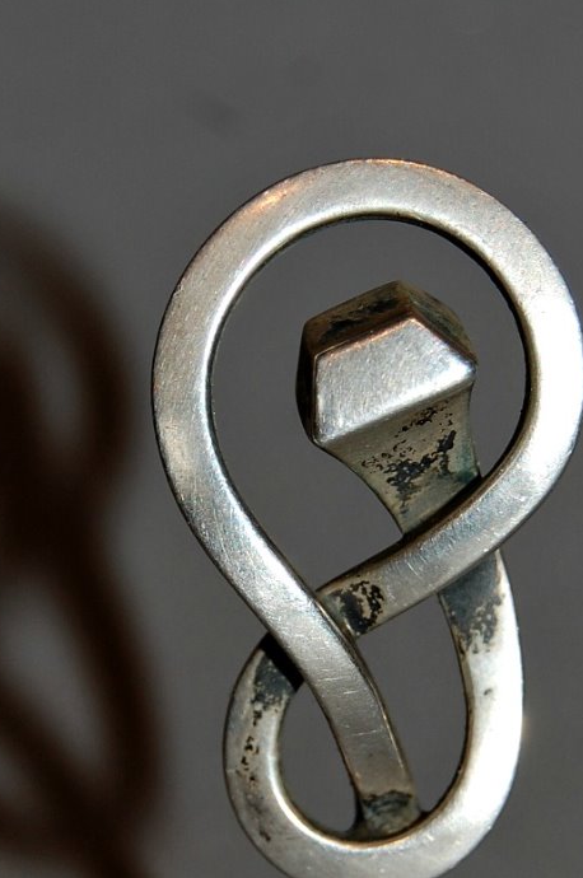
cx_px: 393
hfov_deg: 8.5
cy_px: 575
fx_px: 3898
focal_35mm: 160
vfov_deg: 12.8
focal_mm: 46
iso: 200
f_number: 5.6
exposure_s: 1/125
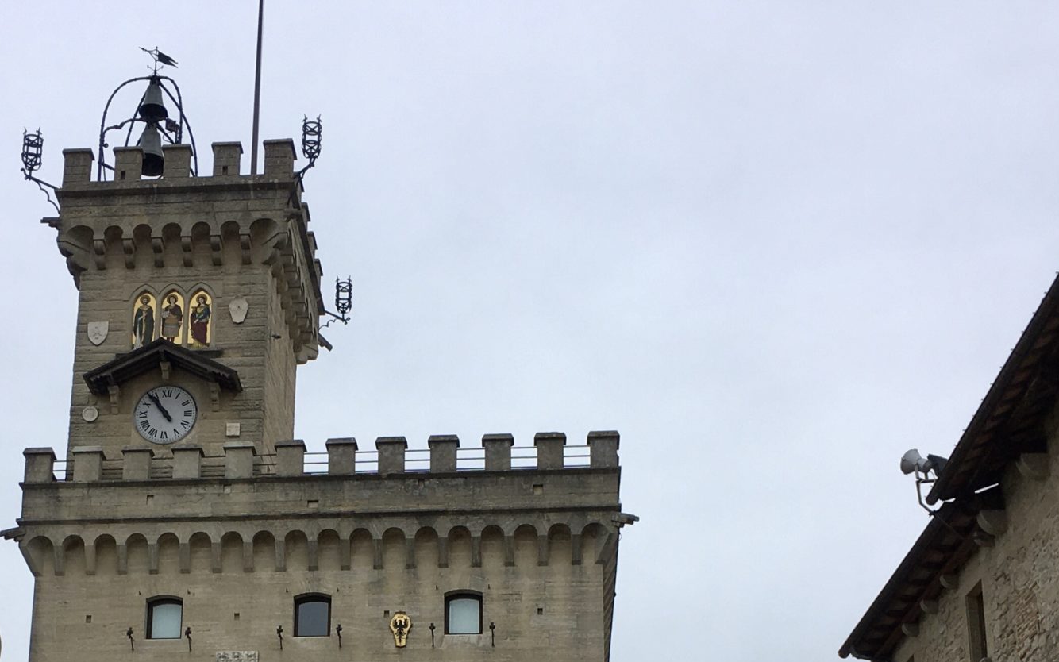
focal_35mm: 59
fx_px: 1703
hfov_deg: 34.2
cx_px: 343
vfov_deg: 20.8
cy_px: 749
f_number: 2.2
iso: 25
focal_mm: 4.15
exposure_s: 1/927
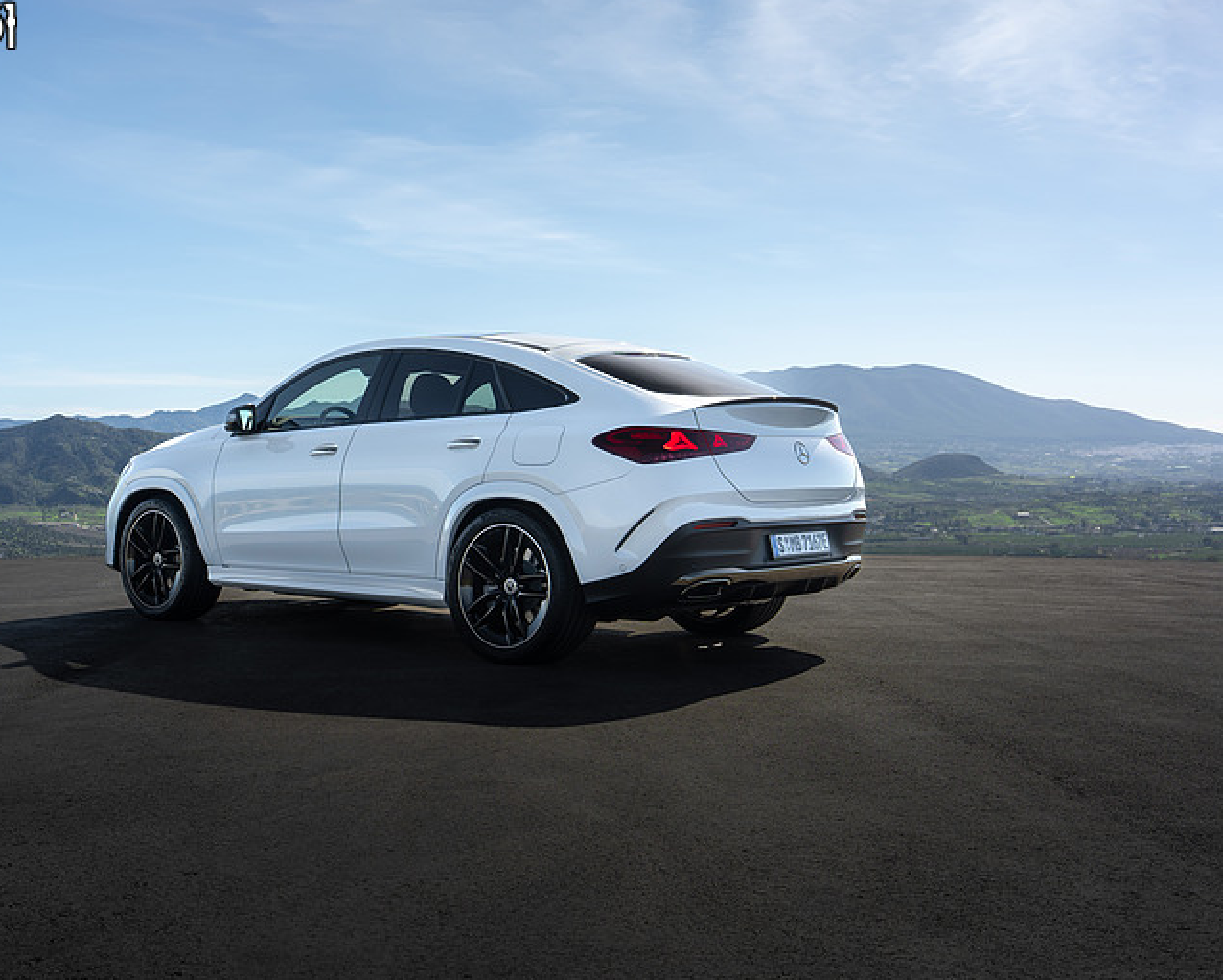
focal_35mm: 39
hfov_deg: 46.6
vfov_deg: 38.3
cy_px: 491
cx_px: 489
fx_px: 1412
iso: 100
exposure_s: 1/320
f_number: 5.6
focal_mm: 34
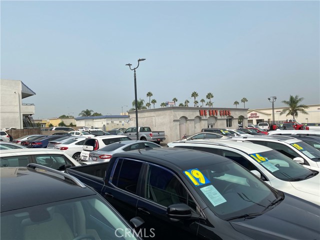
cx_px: 160
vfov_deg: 53.1
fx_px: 240
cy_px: 120
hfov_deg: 67.3
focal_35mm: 26
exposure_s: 1/4608
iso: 32
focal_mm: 4.25
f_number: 1.8
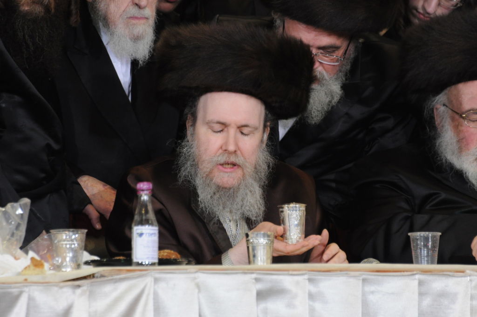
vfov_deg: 3.0
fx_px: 5955
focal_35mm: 450
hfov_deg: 4.6
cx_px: 238
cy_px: 158
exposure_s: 1/125
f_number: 5.6
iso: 1250
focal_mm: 300
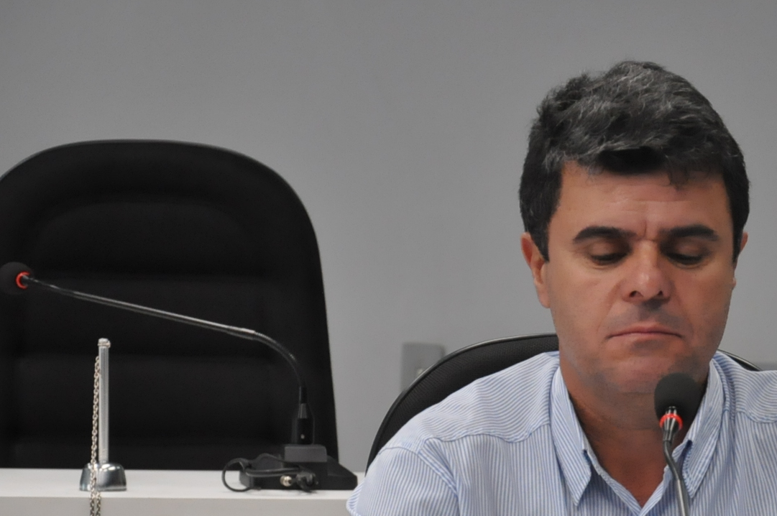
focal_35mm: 253
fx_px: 5454
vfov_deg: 5.4
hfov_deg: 8.1
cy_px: 424
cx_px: 703
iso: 2000
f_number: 5.6
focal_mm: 85
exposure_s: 1/160
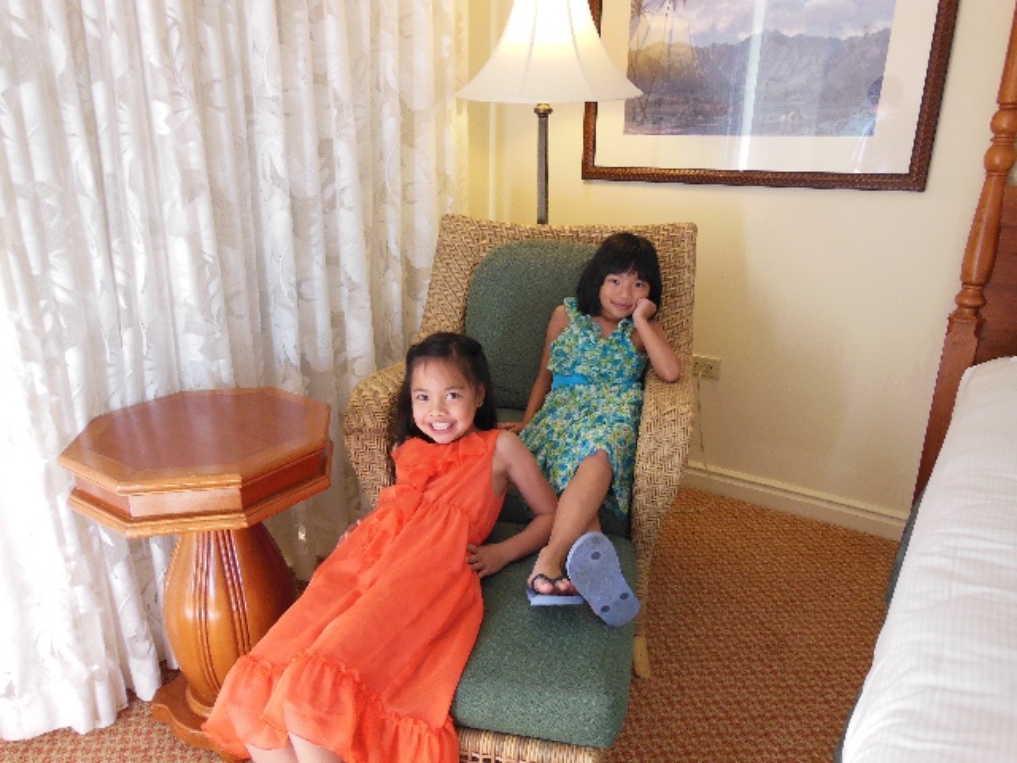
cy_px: 382
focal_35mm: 25
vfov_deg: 54.9
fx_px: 734
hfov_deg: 69.4
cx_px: 508
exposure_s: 1/30
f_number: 3.5
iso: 250
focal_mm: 4.5
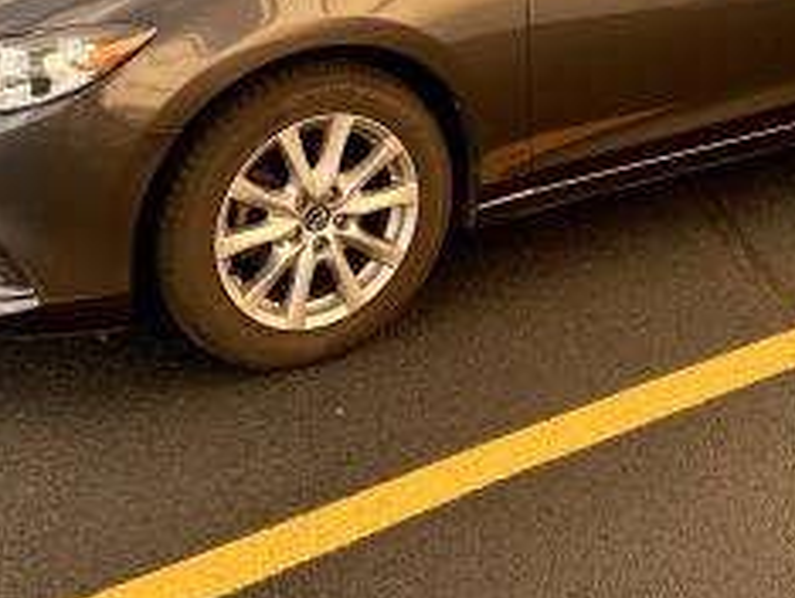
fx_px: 1287
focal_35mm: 56
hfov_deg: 34.1
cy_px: 0
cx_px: 496
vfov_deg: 24.9
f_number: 1.5
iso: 50
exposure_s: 1/604
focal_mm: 5.7
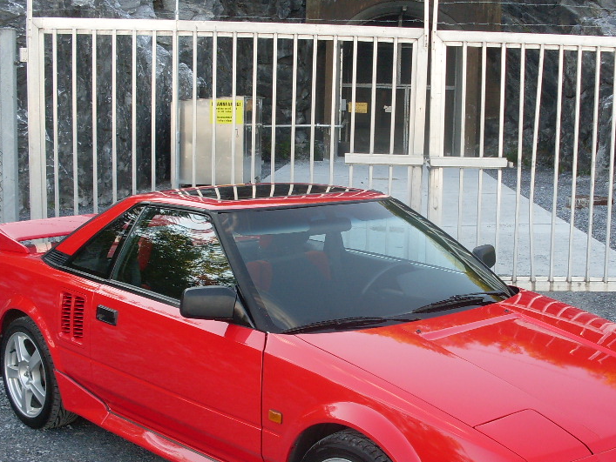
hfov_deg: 34.9
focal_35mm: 55
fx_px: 979
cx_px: 346
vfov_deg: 26.5
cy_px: 273
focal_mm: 6.3
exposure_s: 1/180
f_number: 2.8
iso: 80
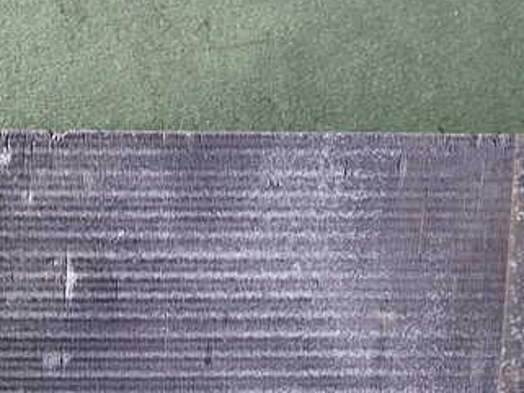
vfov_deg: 25.6
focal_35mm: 56
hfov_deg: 34.0
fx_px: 848
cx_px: 165
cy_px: 318
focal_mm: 5.4
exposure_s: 1/40
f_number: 2.3
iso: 200
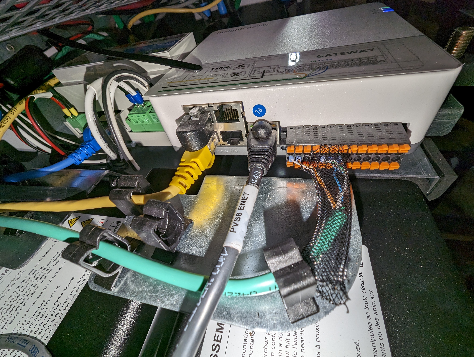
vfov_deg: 90.1
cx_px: 237
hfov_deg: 106.1
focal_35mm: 13
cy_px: 178
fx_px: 178
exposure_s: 1/112
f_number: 2.2
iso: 48
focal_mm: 1.95
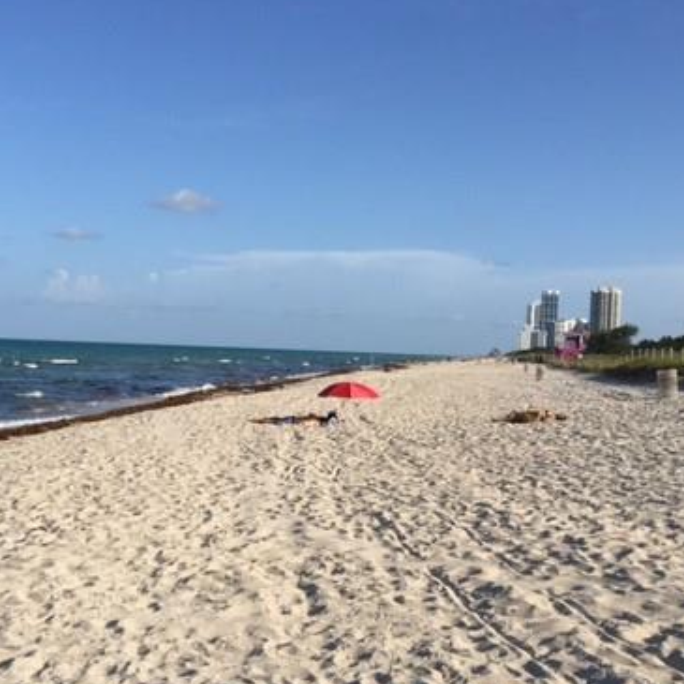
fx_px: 1006
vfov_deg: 37.5
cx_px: 225
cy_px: 380
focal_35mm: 45
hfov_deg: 37.1
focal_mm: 4.15
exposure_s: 1/3049
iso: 32
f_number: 2.2
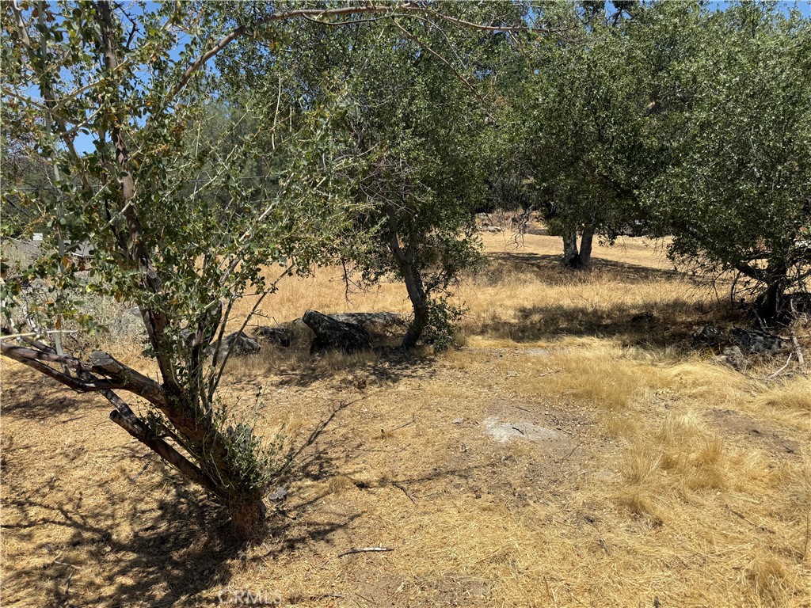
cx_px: 406
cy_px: 304
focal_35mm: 24
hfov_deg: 71.6
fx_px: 562
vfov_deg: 56.8
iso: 80
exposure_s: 1/4975
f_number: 1.78
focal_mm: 6.76
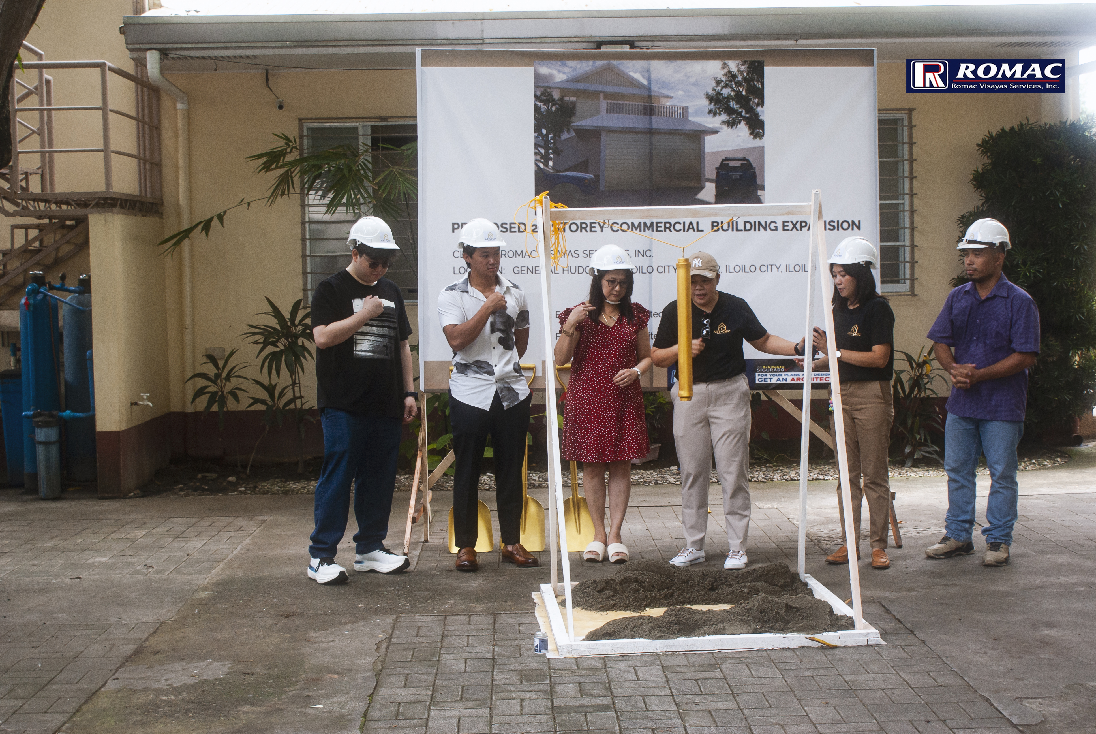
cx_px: 548
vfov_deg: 25.8
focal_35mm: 52
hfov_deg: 37.8
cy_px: 367
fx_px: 1600
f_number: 5.6
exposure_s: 1/160
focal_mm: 35
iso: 100
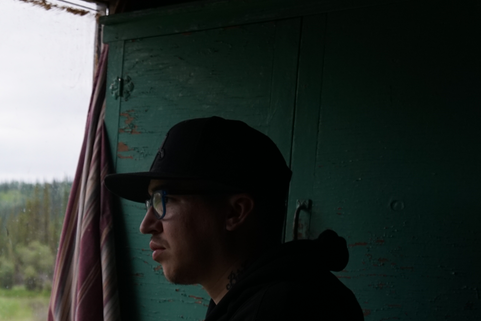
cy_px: 346
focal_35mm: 72
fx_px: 962
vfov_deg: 18.3
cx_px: -89
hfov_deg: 25.4
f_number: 4.5
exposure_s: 1/80
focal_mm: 24
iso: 800
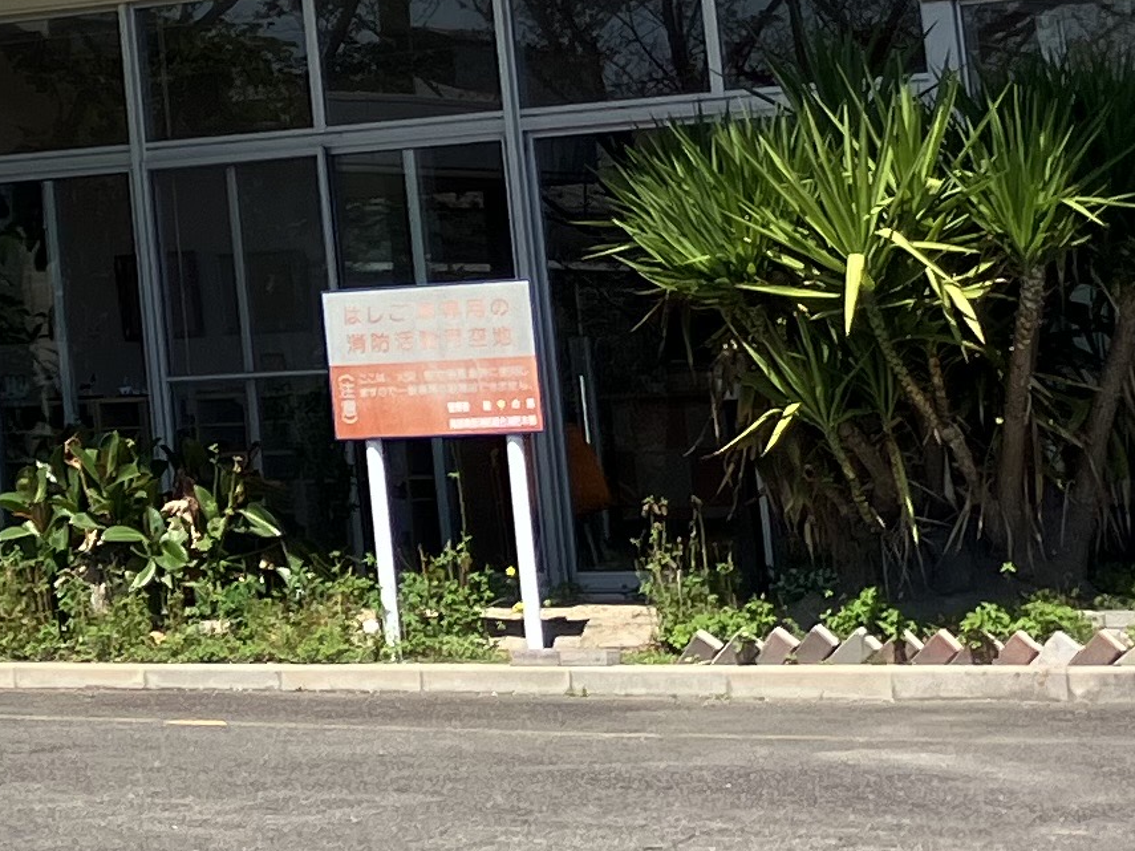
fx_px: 4327
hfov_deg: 13.3
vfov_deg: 11.0
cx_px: -989
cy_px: -193
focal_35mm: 132
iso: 32
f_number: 1.8
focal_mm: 3.99
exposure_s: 1/1946
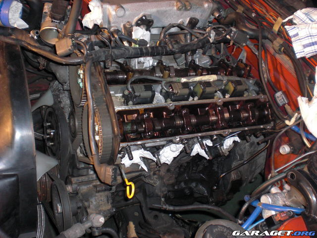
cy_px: 119
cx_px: 158
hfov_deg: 49.0
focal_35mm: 38
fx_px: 348
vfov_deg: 37.7
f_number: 3.1
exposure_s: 1/60
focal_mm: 6.3
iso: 200
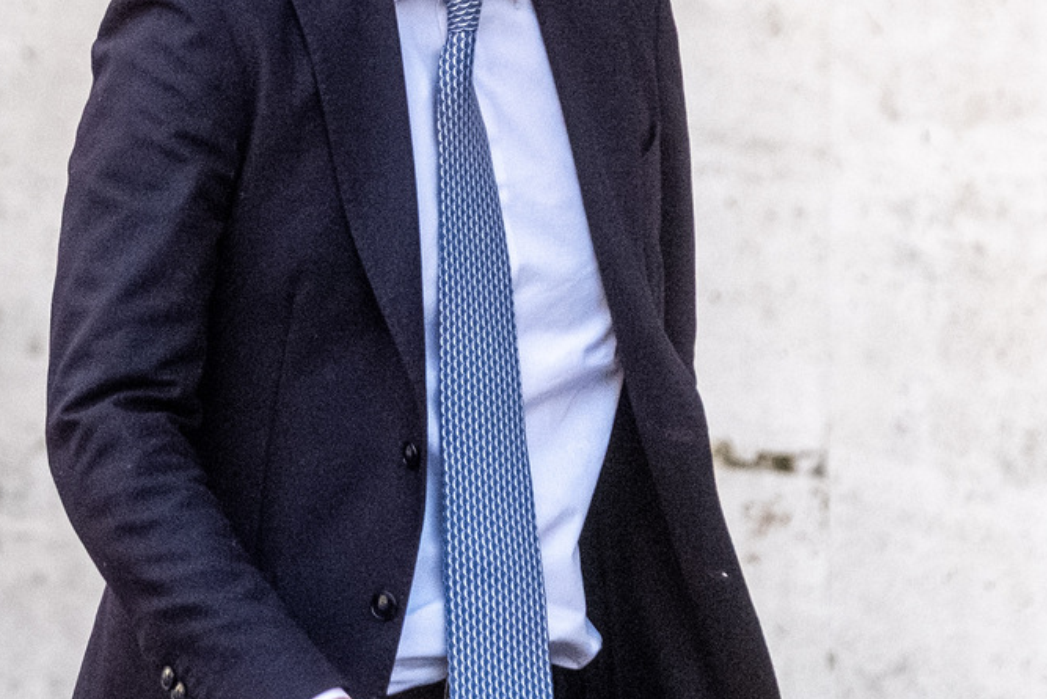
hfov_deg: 5.1
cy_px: 205
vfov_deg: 3.4
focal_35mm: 407
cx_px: 813
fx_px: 11839
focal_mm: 129.2
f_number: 4
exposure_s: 1/2200
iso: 3200
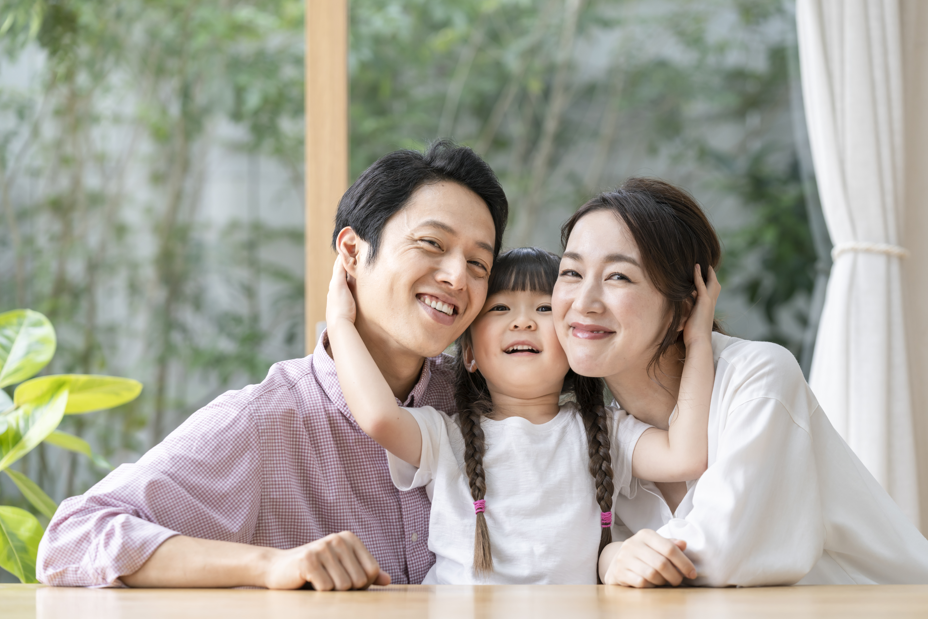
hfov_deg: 16.0
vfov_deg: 10.7
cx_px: 509
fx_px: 3299
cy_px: 280
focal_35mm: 128
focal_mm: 116
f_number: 3.5
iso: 200
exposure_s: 1/250
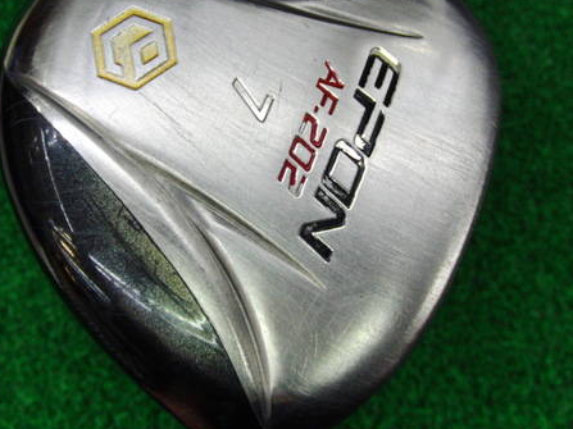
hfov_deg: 36.2
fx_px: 877
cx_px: 268
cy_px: 159
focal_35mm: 53
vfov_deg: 27.4
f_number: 3.6
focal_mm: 6.42
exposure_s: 1/80
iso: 250
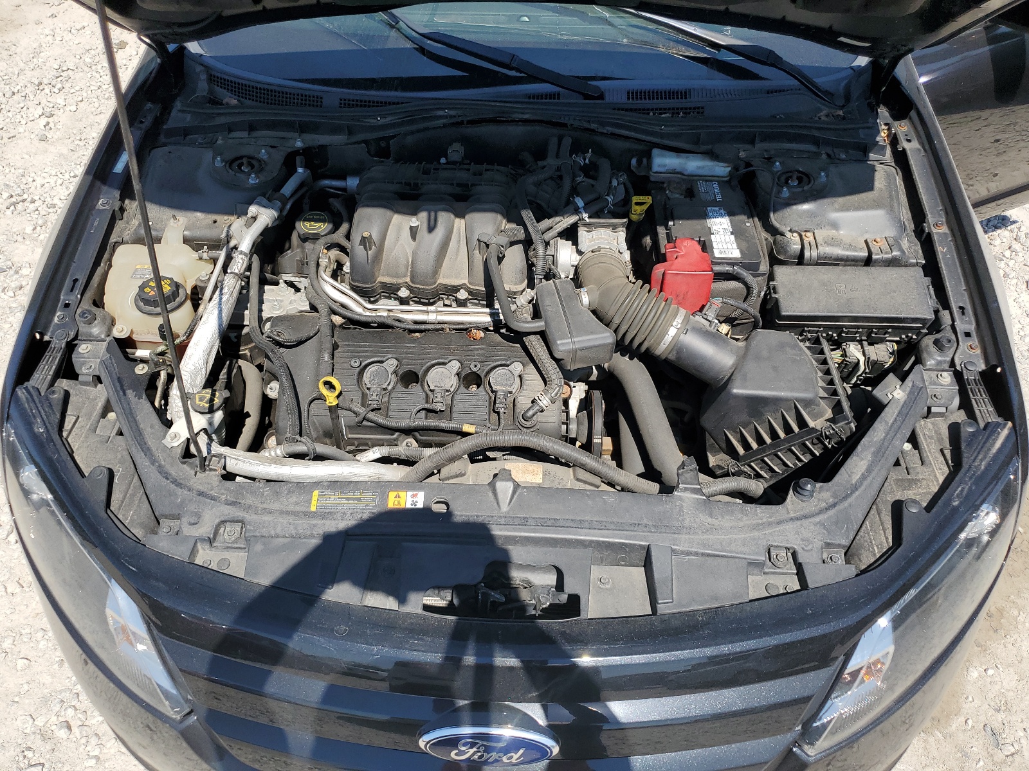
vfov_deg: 53.1
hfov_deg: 67.3
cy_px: 386
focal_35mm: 26
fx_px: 773
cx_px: 514
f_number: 1.5
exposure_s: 1/2500
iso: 50
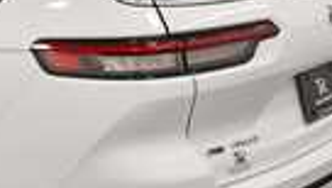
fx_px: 679
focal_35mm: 77
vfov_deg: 15.8
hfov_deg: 25.7
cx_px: -20
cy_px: 94
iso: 720
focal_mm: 17
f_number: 5.3
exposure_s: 1/250
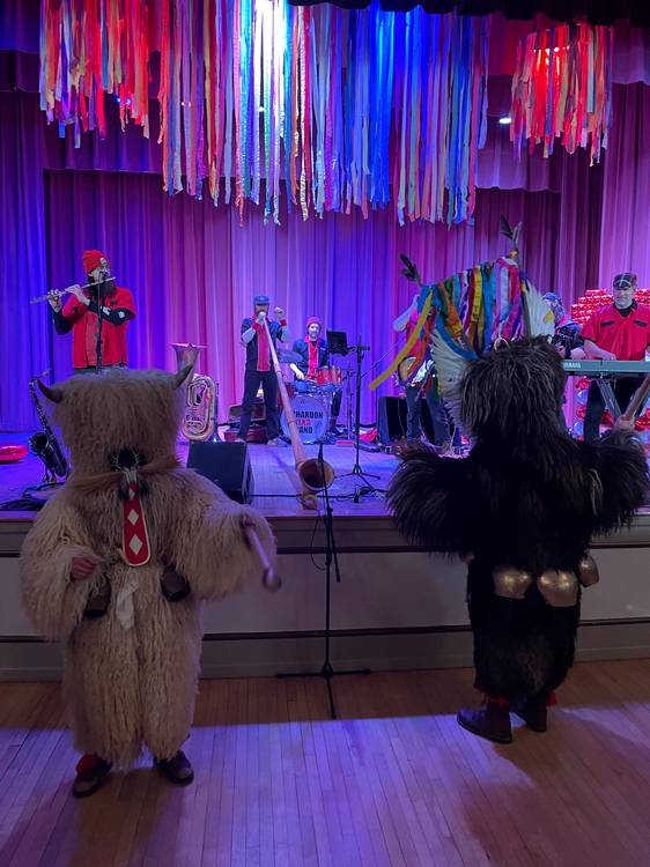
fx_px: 651
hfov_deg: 53.0
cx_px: 325
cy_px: 434
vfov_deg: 67.3
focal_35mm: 26
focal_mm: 4.2
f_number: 1.6
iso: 500
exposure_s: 1/30
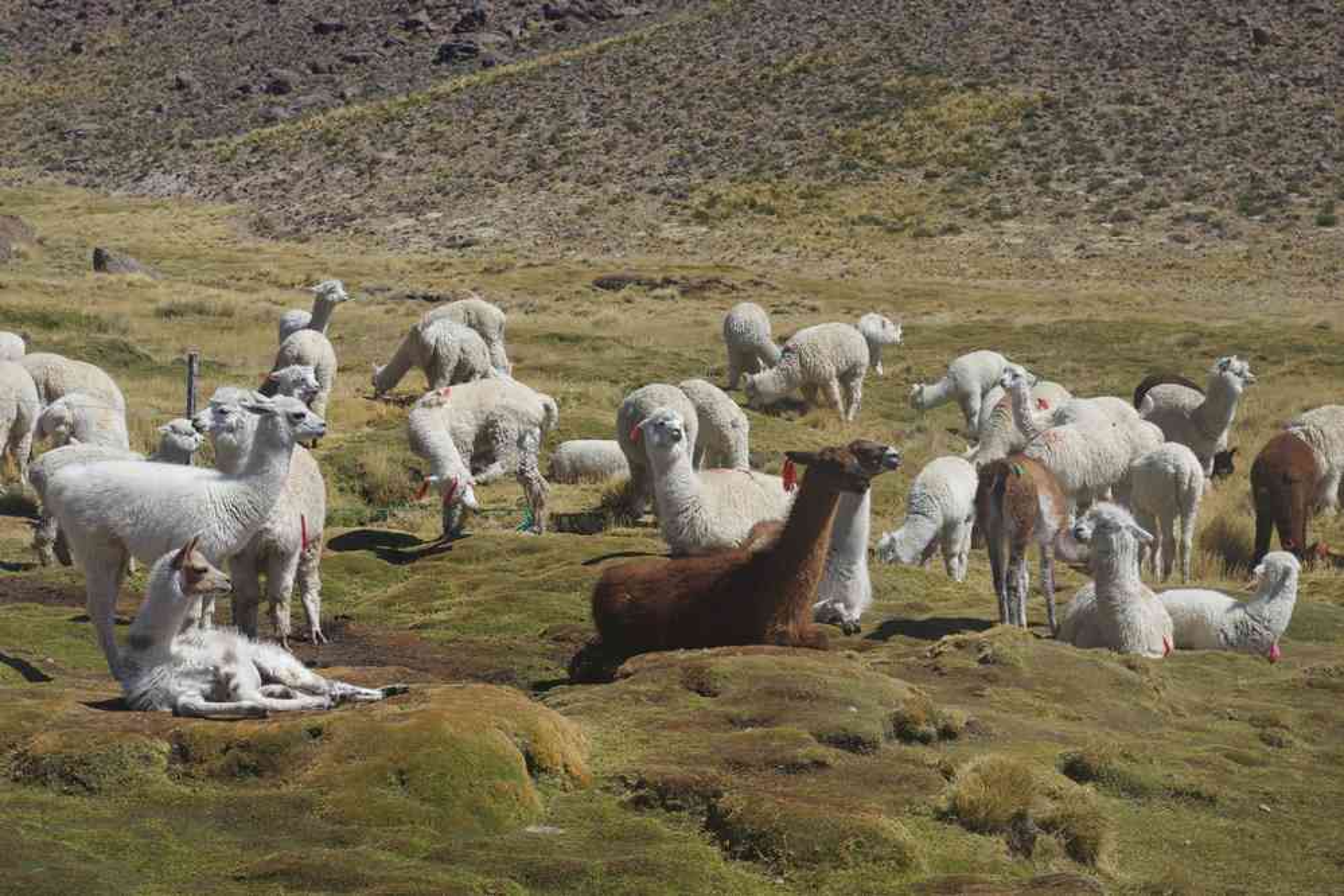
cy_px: 448
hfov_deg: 24.6
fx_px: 3080
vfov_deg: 16.6
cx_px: 672
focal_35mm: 82
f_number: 11
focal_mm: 55
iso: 200
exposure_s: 1/125
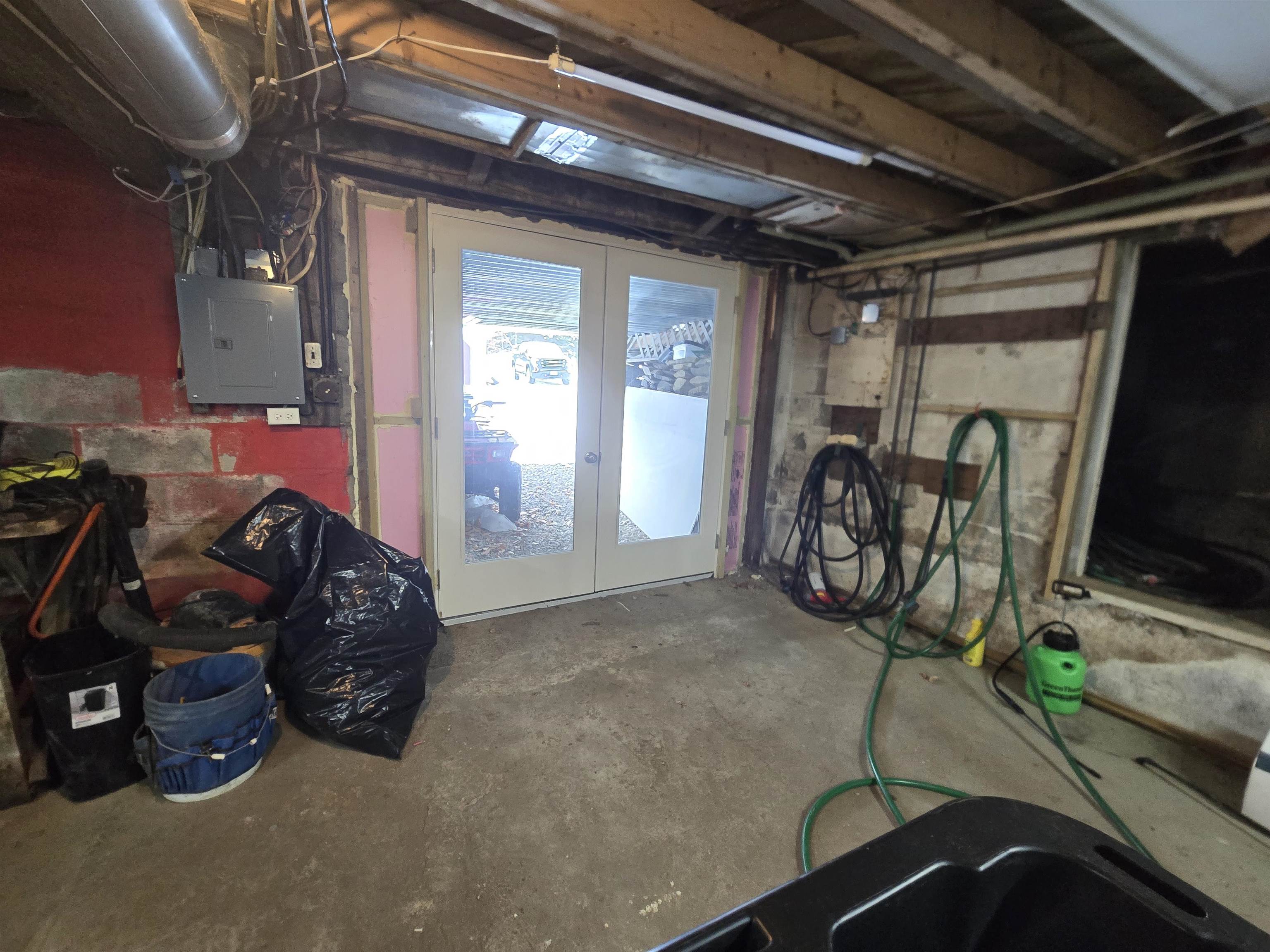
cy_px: 476
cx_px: 635
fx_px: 477
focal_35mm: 13
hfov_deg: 106.2
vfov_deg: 89.9
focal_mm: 2.2
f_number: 2.2
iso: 500
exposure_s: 1/60
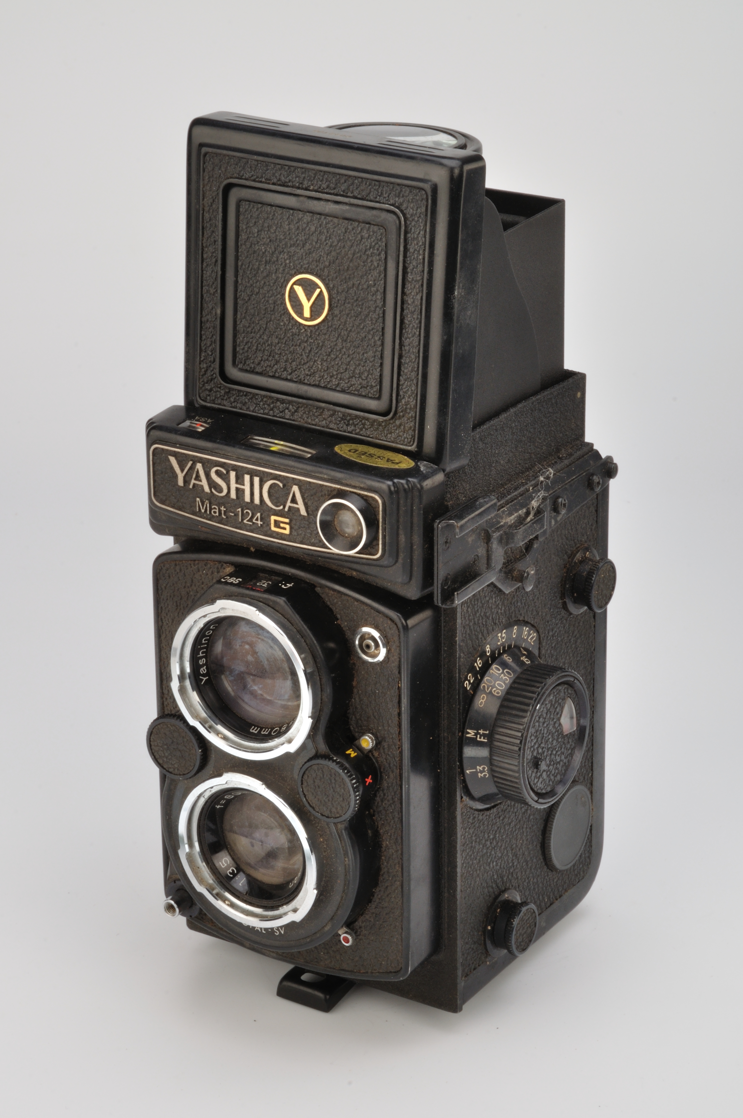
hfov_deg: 11.7
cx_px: 372
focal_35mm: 117
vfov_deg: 17.5
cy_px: 559
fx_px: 3631
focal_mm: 78
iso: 200
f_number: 29
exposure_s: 1/200
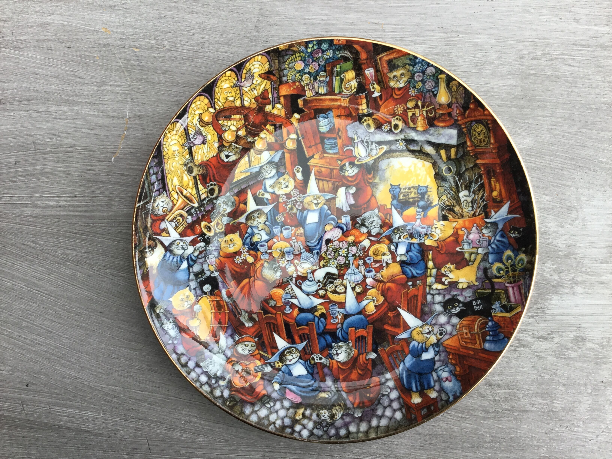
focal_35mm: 31
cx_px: 306
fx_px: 548
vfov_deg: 45.4
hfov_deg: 58.4
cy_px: 230
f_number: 2.4
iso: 40
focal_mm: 3.3
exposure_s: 1/100
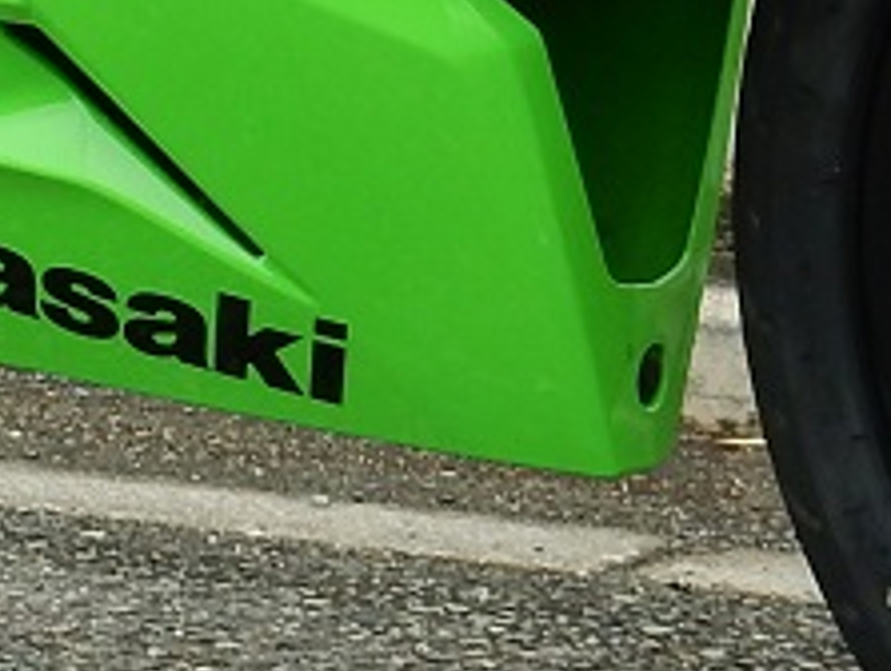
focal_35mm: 231
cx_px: 140
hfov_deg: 8.5
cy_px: -387
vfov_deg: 6.4
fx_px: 5955
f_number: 4.2
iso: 125
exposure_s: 1/100
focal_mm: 7.6
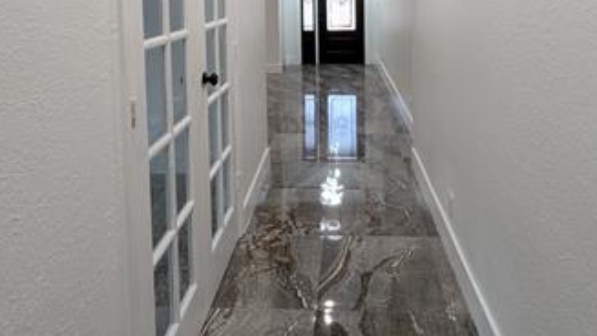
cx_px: 329
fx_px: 412
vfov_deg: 39.7
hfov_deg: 71.7
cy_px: 9
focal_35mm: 26
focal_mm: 1.54
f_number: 2.2
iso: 60
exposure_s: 1/30
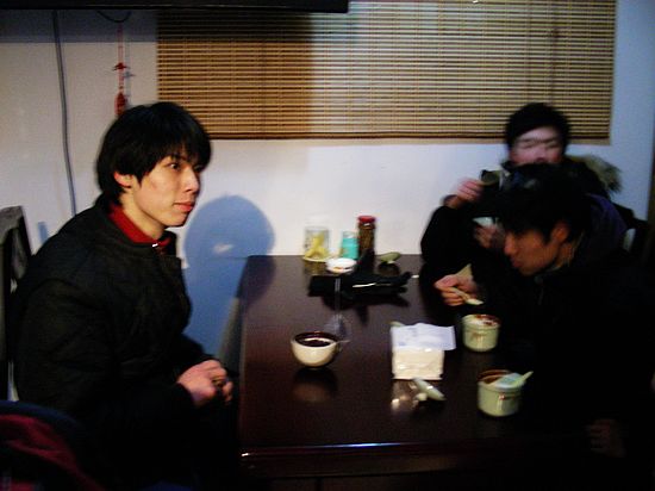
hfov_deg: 49.0
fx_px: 719
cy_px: 246
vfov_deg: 37.7
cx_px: 328
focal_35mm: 38
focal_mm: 6.3
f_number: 3.5
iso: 333
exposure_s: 1/8
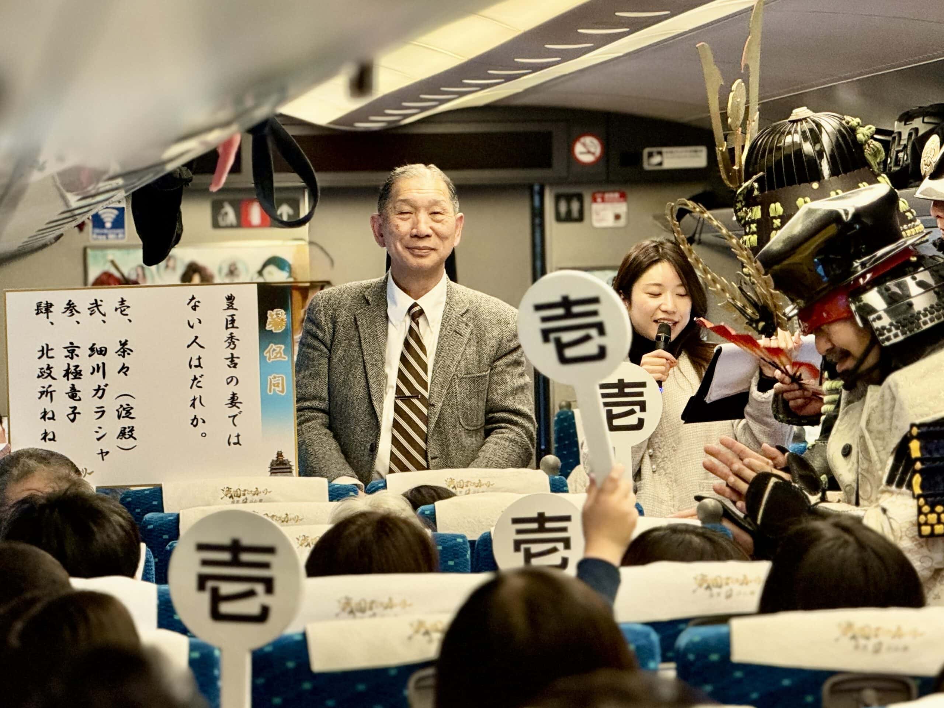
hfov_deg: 16.4
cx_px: 472
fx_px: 3272
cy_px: 354
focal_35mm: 120
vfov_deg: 12.3
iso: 320
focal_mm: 15.66
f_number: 2.8
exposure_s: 1/99
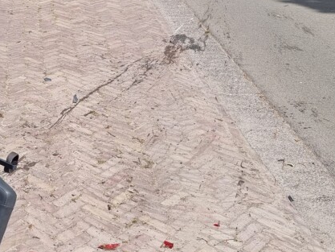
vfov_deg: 21.3
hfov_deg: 27.3
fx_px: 668
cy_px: 150
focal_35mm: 69
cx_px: 44
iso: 50
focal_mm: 6.7
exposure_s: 1/876
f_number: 1.8
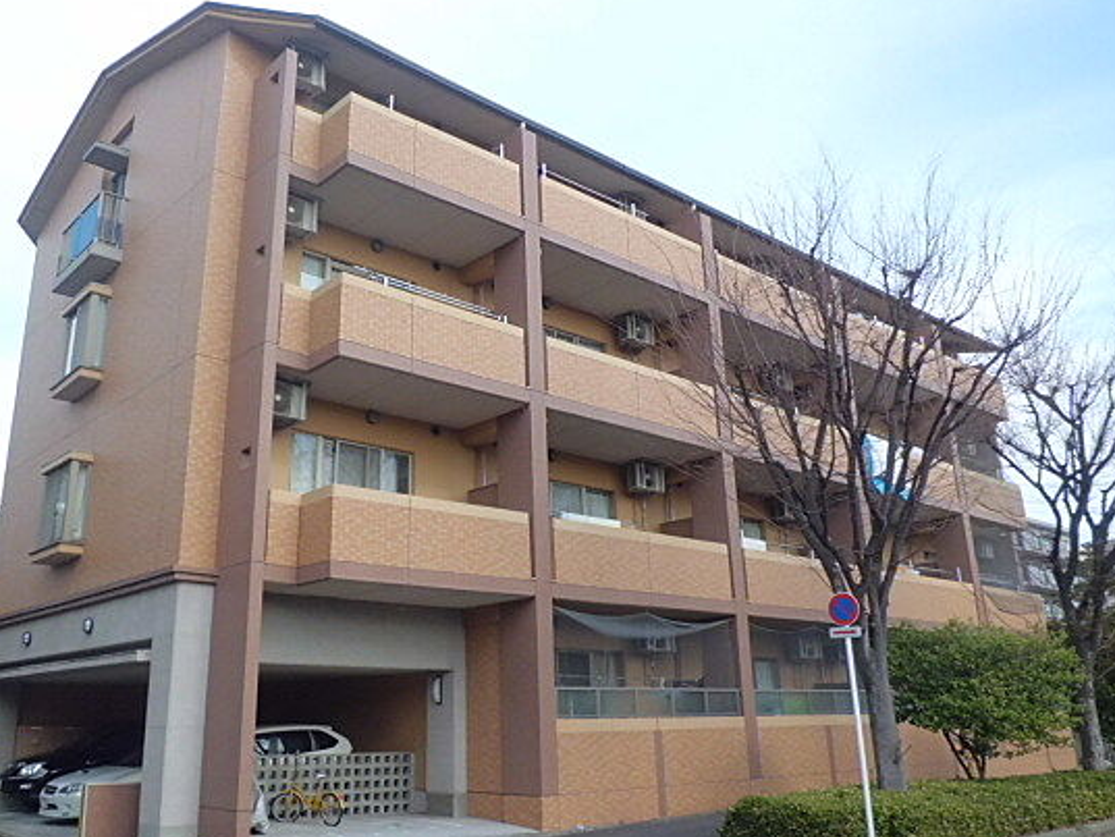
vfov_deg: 45.4
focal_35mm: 31
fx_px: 999
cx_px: 496
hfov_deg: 58.2
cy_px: 401
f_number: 7.9
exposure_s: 1/100
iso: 100
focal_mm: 4.7
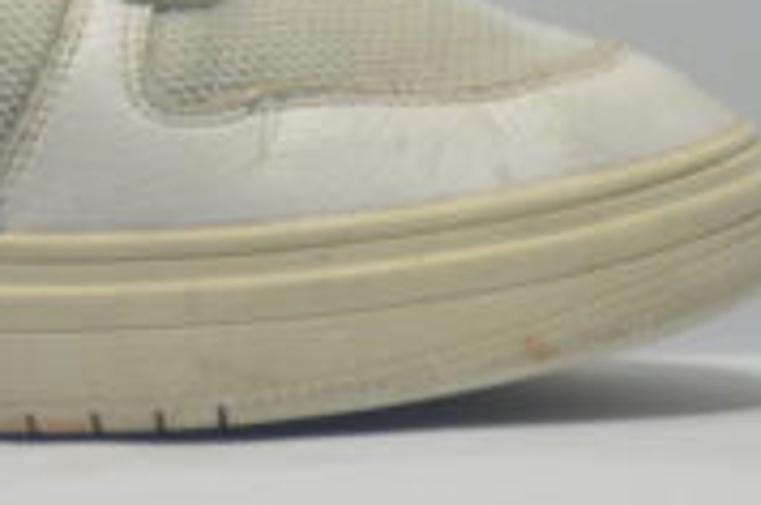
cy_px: -101
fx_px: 21375
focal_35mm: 1013
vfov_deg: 1.4
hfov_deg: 2.0
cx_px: -244
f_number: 4.8
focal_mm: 200
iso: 1250
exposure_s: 1/500
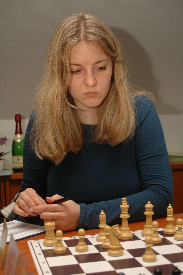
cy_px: 138
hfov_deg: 22.6
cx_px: 92
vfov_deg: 33.4
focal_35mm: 60
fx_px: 458
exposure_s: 1/60
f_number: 5.3
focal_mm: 40
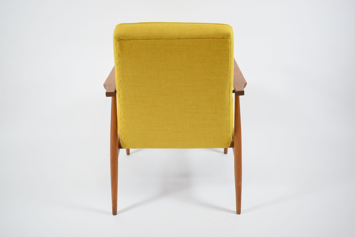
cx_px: 178
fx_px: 400
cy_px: 118
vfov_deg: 33.1
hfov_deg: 47.9
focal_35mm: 40
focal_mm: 27
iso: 100
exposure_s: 1/15
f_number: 4
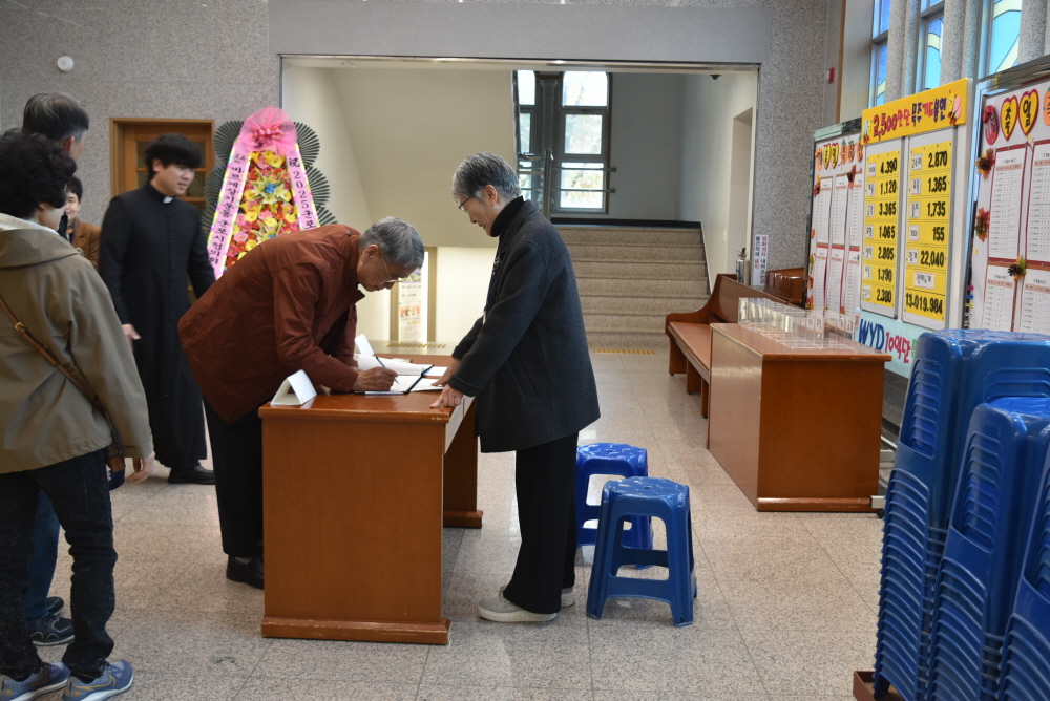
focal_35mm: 38
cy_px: 350
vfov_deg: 35.5
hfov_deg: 51.3
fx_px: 1094
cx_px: 525
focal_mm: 25
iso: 400
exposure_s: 1/60
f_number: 4
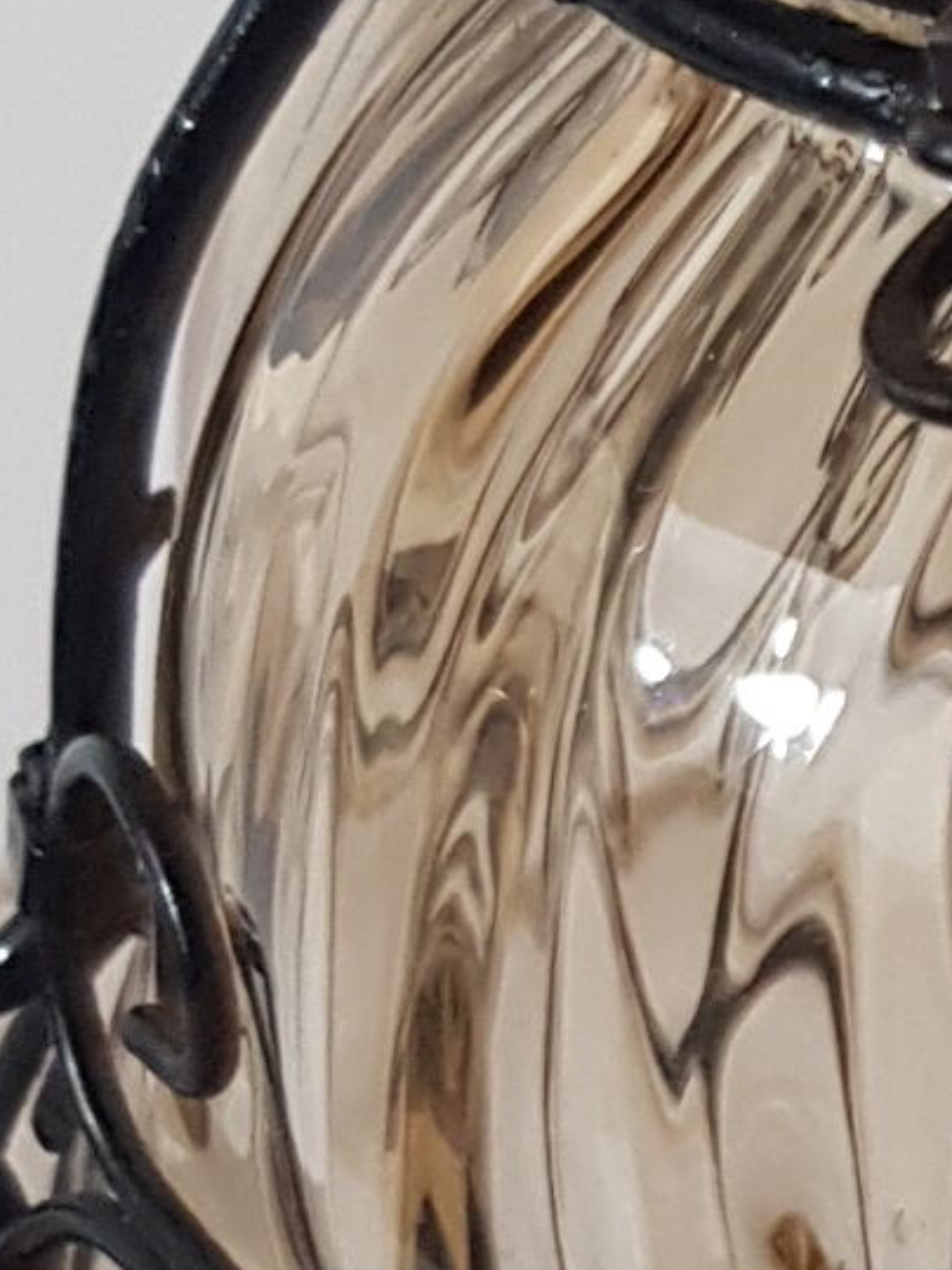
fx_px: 5099
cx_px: 1510
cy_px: 1213
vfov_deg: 14.0
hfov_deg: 10.3
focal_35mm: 139
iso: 160
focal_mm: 4.2
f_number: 1.7
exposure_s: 1/33
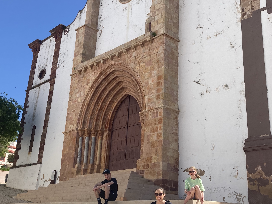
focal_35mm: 43
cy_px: 98
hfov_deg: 43.6
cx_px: 164
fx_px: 338
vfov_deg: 33.6
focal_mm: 3.99
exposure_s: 1/2000
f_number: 1.8
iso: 20
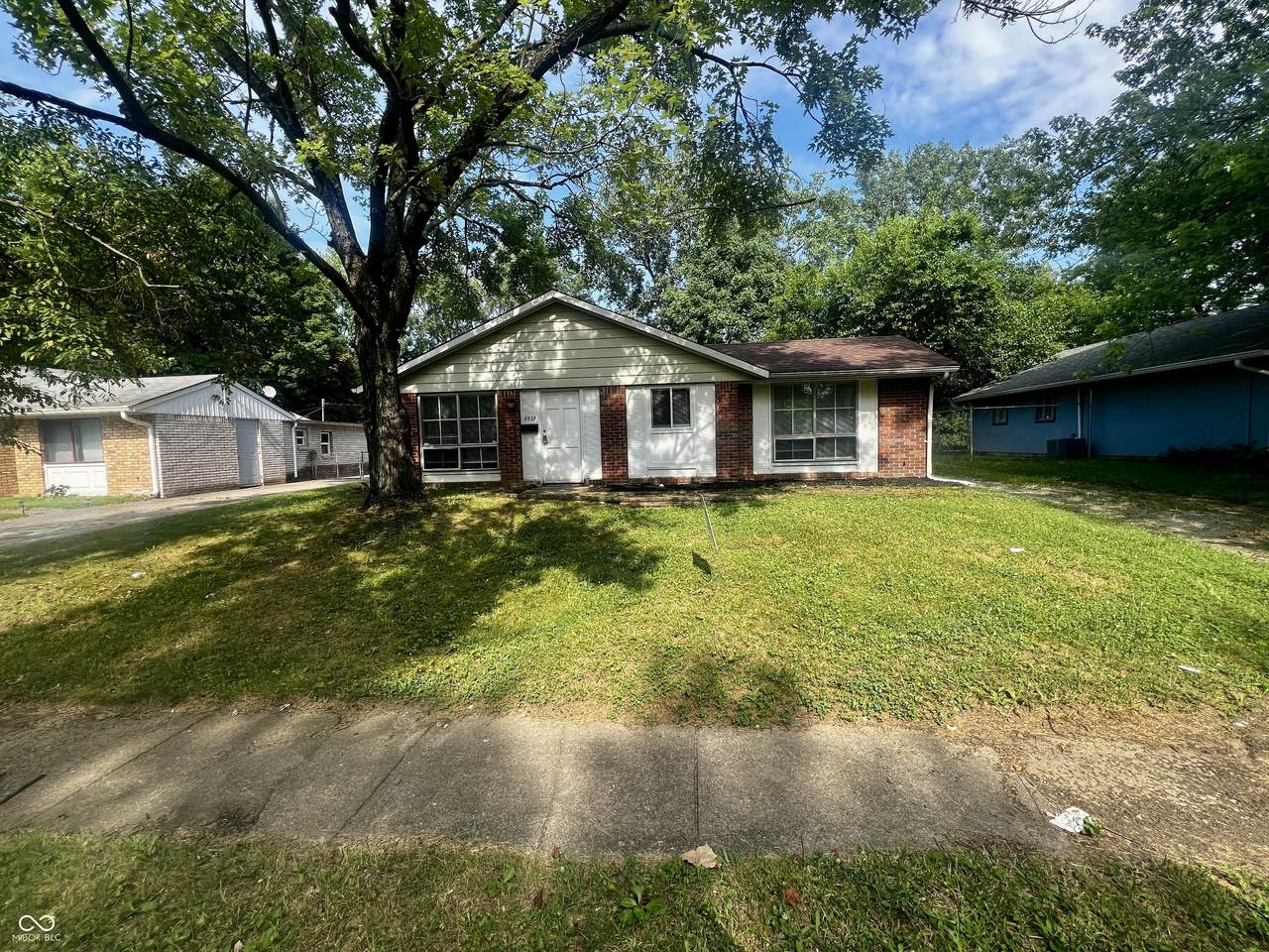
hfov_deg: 106.2
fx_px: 477
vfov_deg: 89.9
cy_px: 476
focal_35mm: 13
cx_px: 634
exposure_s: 1/471
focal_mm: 1.57
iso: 32
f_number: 1.8
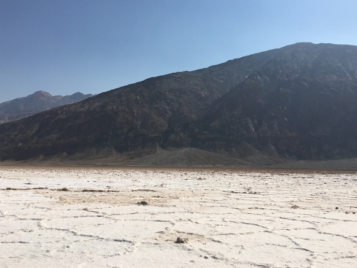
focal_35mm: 32
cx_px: 183
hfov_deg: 56.8
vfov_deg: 44.1
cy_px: 125
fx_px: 330
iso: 25
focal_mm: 4.15
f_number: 2.2
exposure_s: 1/3663
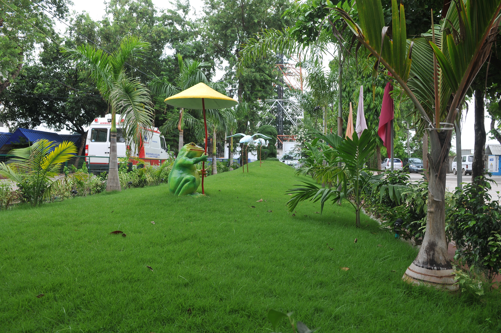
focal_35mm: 57
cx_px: 250
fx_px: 792
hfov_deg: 35.1
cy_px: 166
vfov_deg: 23.7
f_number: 7.1
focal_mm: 38
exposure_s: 1/100
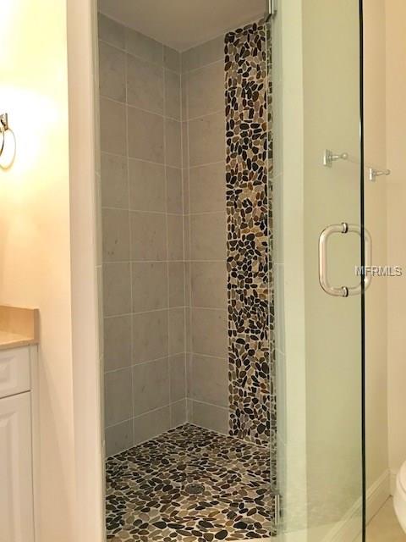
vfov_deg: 63.4
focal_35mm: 28
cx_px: 203
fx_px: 438
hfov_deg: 49.7
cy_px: 271
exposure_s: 1/17
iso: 40
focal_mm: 3.99
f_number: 1.8
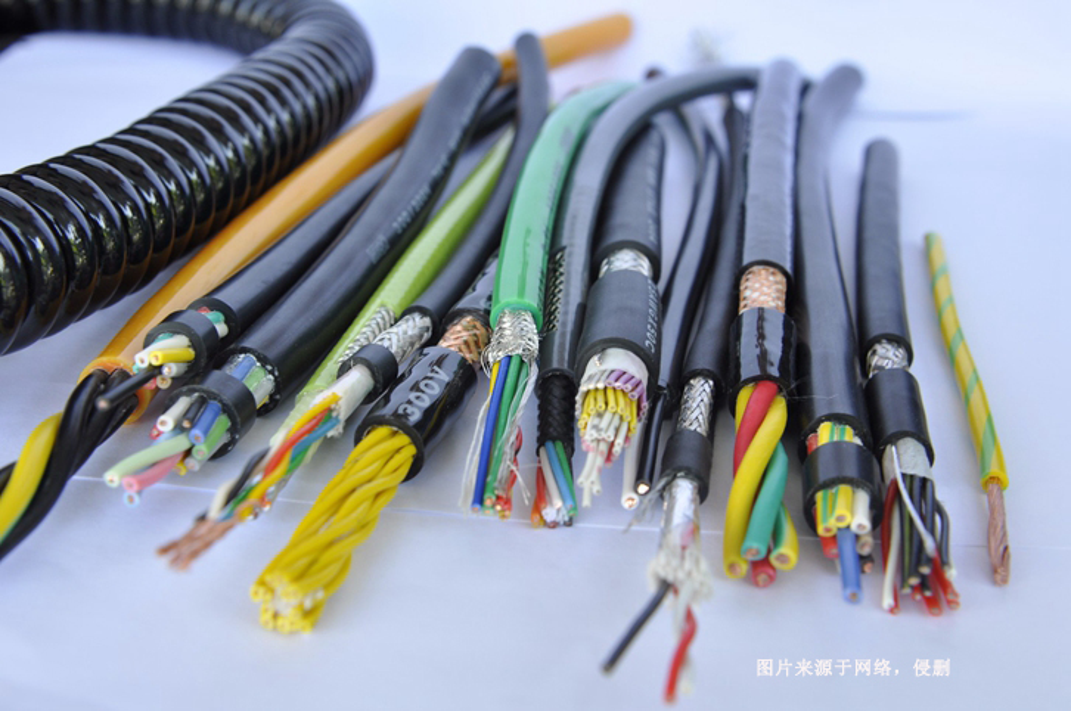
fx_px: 1560
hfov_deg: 37.9
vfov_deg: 25.7
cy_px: 356
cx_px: 536
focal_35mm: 52
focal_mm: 35
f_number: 9
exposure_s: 1/15
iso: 200
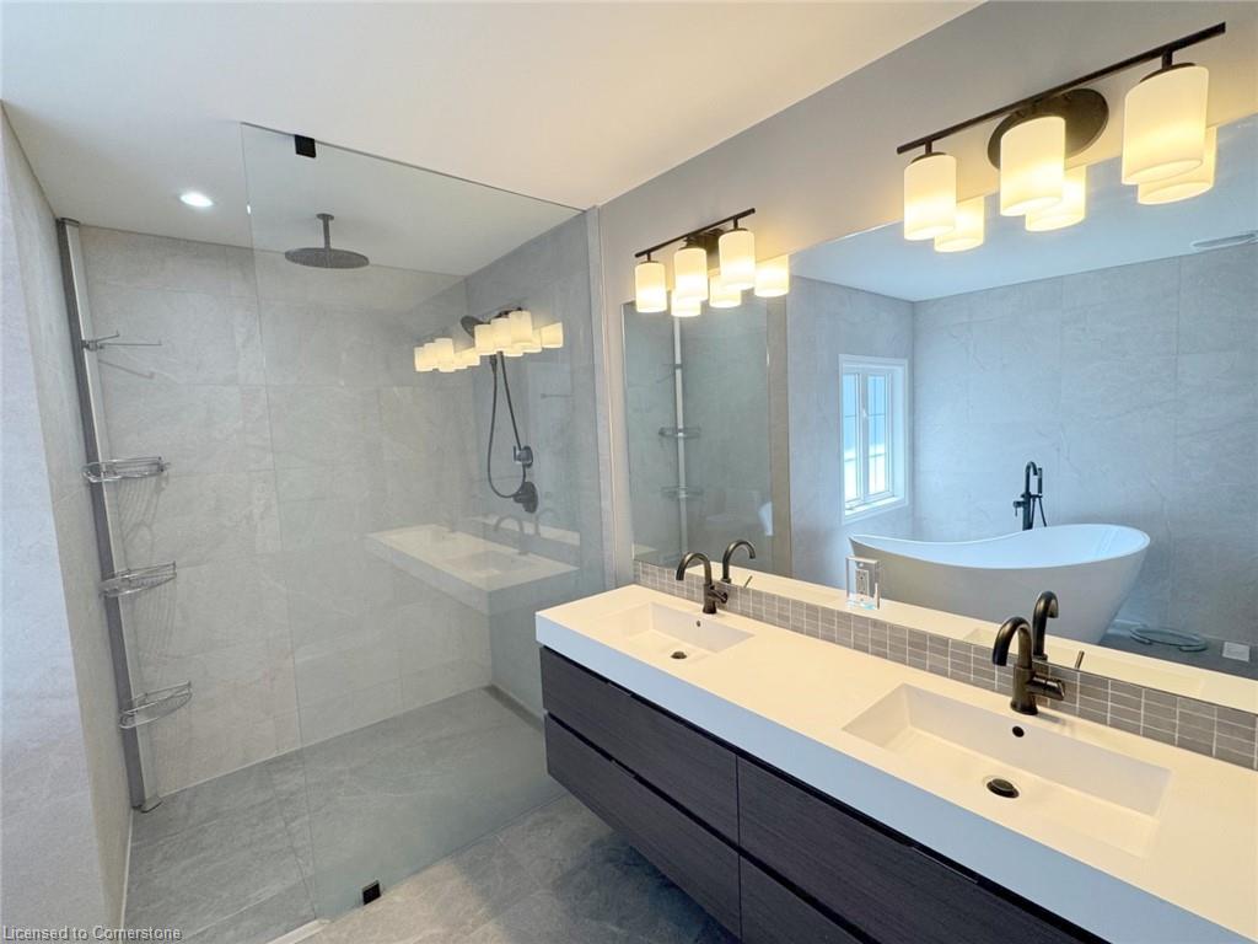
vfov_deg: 85.7
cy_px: 472
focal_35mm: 14
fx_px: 509
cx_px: 629
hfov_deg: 102.1
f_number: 2.2
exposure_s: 1/120
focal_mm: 2.2
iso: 100
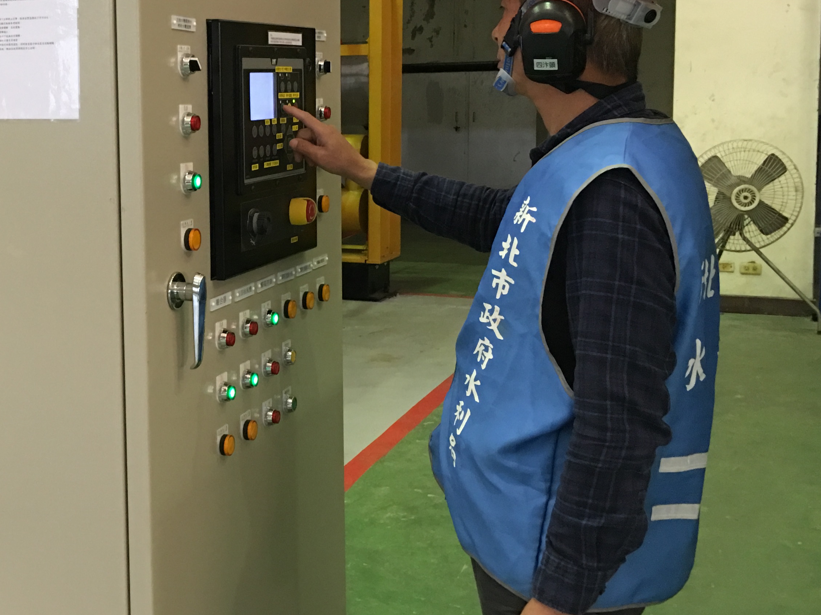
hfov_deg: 35.3
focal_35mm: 52
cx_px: 127
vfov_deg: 27.9
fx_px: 1233
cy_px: 227
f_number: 2.2
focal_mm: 4.15
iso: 80
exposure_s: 1/10
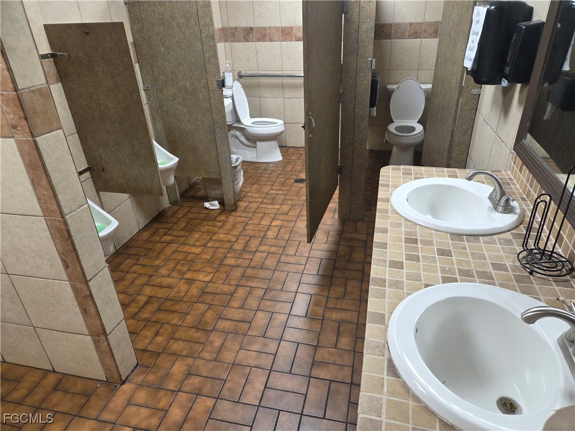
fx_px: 382
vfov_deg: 58.9
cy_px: 216
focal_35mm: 23
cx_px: 288
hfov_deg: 73.9
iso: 250
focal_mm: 5.4
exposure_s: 1/120
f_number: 1.8
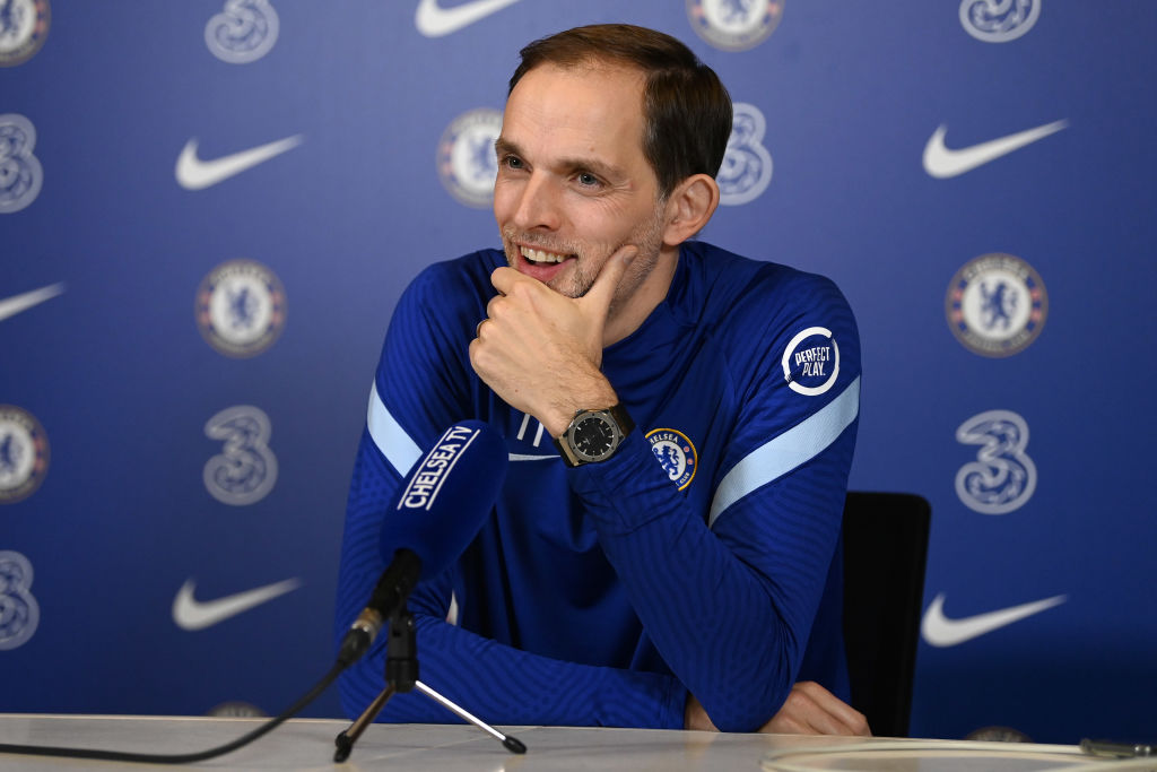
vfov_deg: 11.2
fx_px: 3921
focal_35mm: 122
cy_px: 386
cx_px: 578
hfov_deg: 16.8
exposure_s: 1/500
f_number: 2.8
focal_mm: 122
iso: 3200
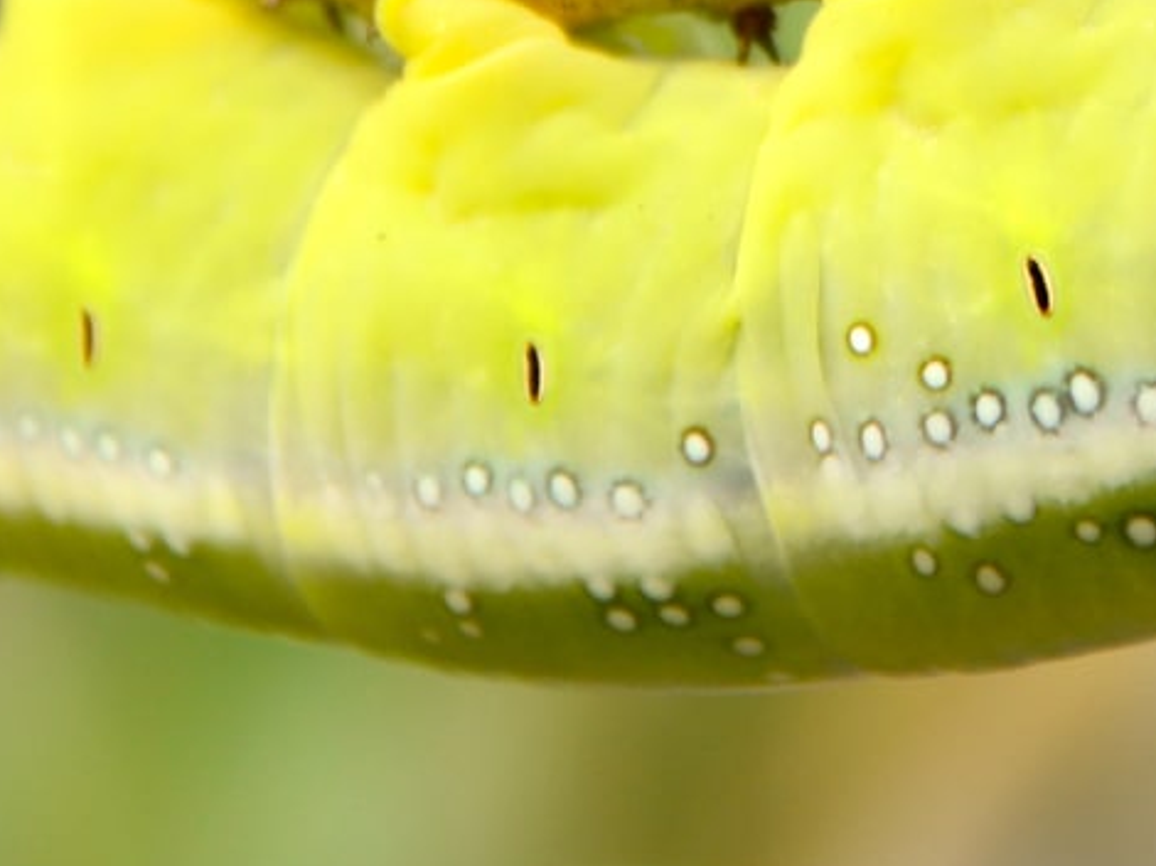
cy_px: -498
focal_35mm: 430
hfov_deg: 4.6
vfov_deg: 3.4
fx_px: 14353
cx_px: 1370
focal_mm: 70
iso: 100
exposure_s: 1/25
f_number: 8
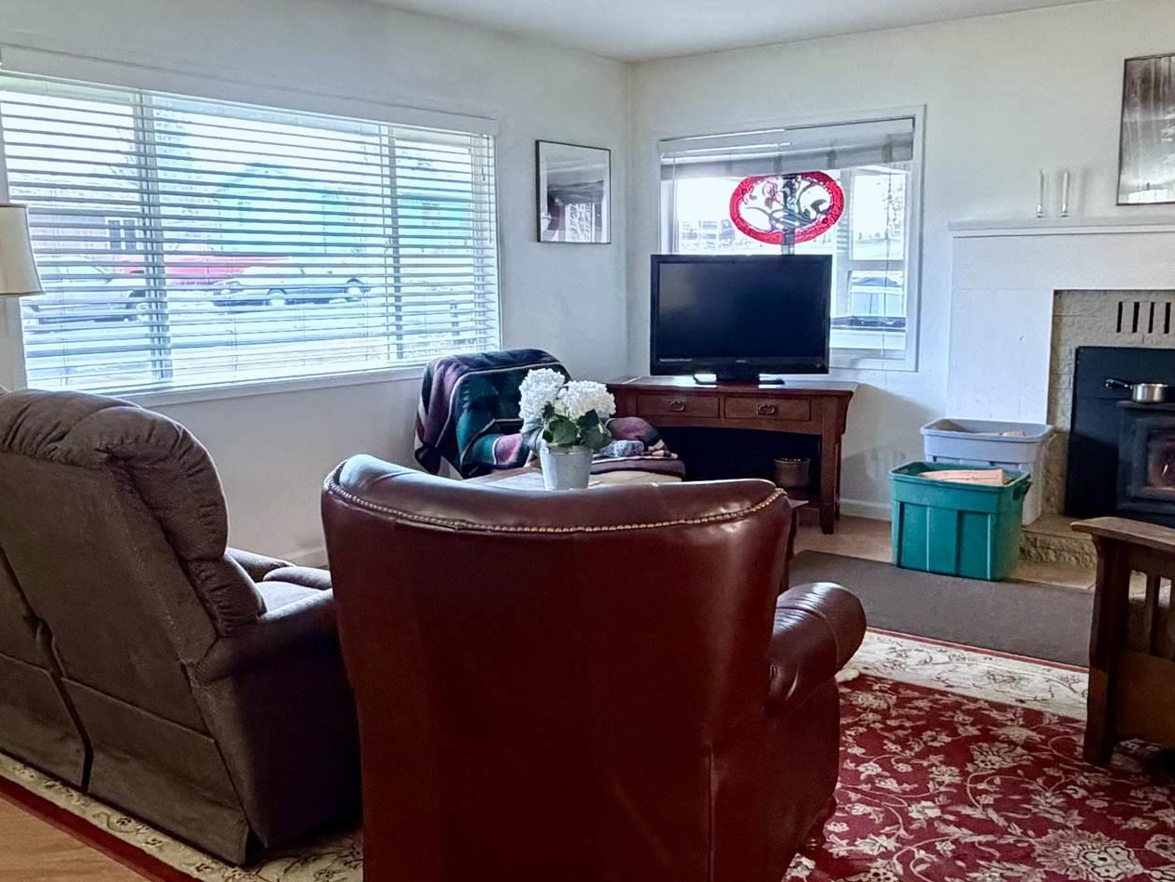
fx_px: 1154
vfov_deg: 41.8
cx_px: 626
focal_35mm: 34
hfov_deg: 53.9
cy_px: 465
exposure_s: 1/60
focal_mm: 2.22
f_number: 2.2
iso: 800
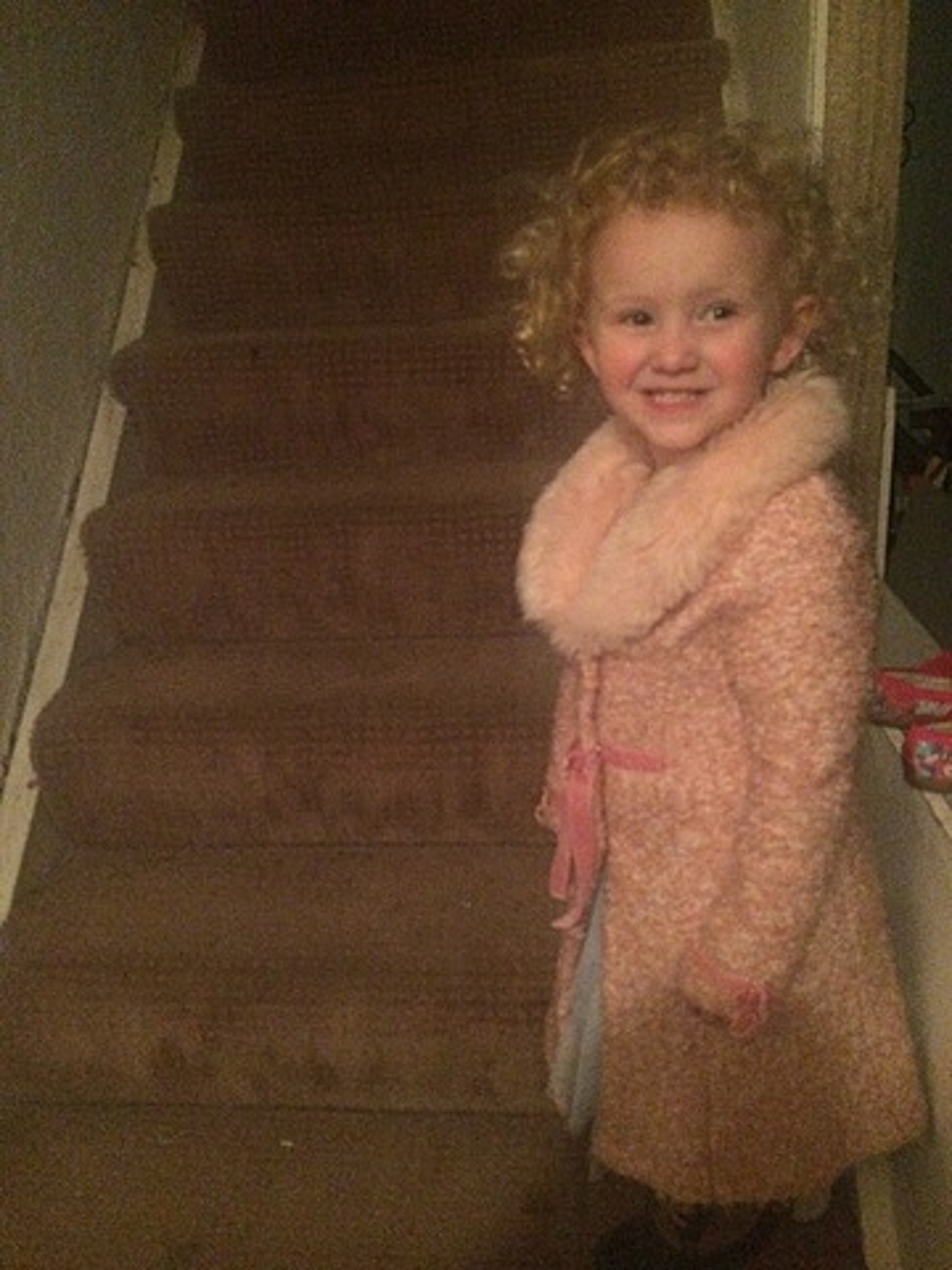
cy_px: 635
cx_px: 476
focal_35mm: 29
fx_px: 1063
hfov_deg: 48.2
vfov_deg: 61.7
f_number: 2.2
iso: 640
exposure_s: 1/15
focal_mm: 4.15
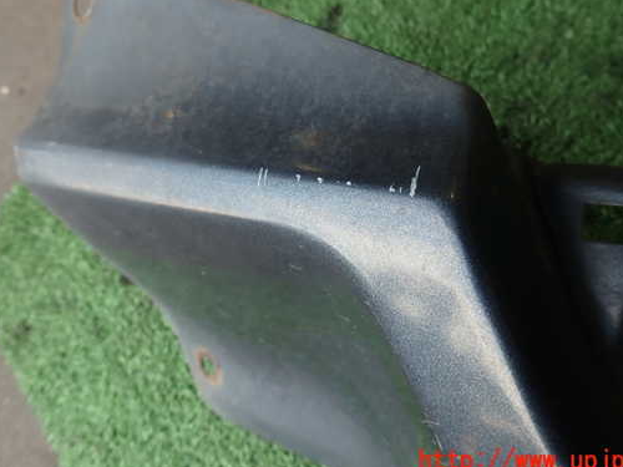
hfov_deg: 59.9
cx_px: 326
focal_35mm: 30
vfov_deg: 46.6
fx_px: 540
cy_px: 197
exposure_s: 1/100
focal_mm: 4.5
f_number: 2.8
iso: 100
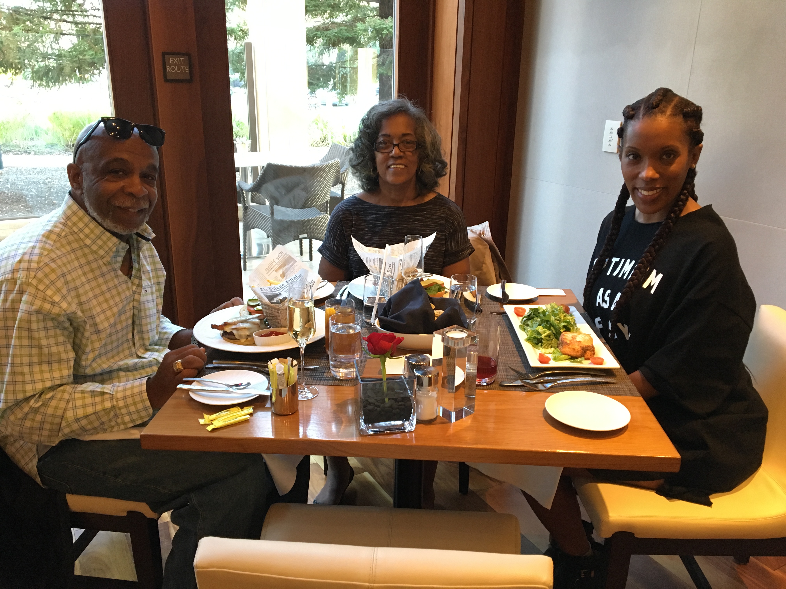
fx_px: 658
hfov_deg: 61.7
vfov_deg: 48.2
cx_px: 393
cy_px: 294
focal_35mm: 29
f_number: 2.2
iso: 200
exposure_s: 1/24
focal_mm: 4.15
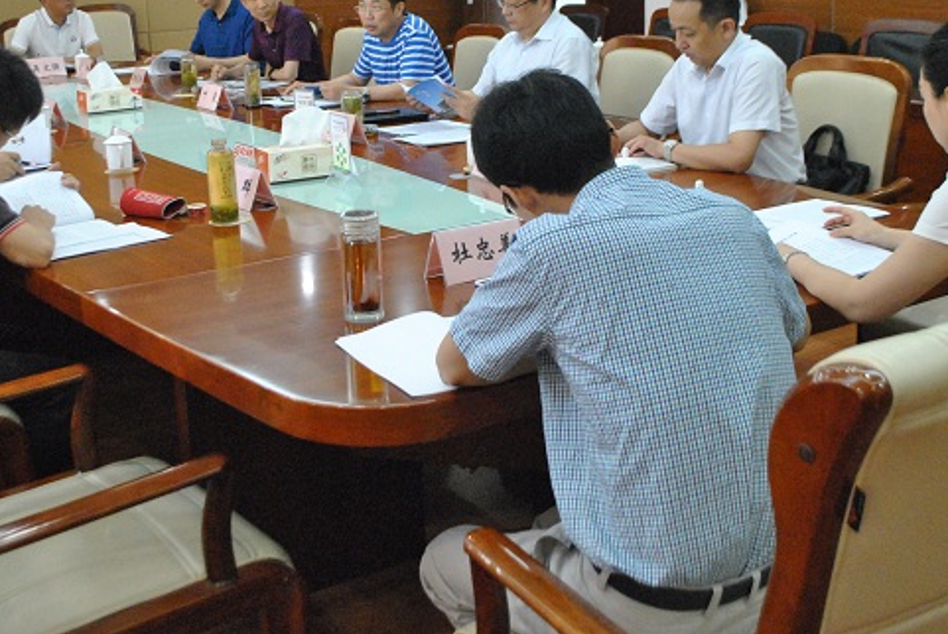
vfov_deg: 27.9
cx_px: 440
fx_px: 1266
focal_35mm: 48
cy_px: 179
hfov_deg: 41.0
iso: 1600
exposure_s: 1/80
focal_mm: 22
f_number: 4.5
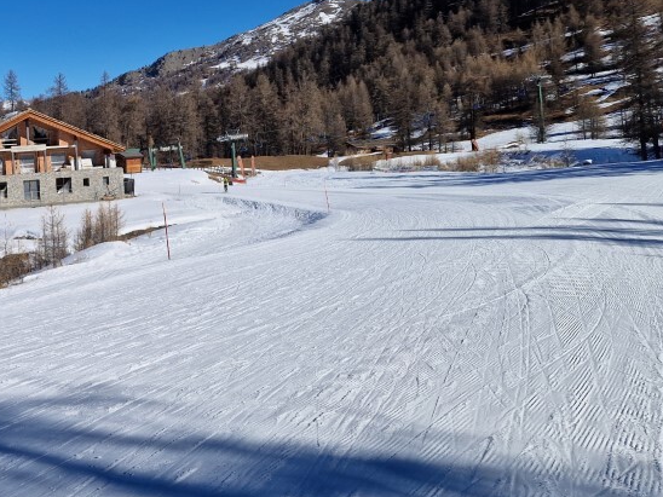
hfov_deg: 41.0
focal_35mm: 43
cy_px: 141
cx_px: 86
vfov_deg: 33.1
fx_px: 824
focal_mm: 5.4
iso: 50
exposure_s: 1/4056
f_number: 1.8
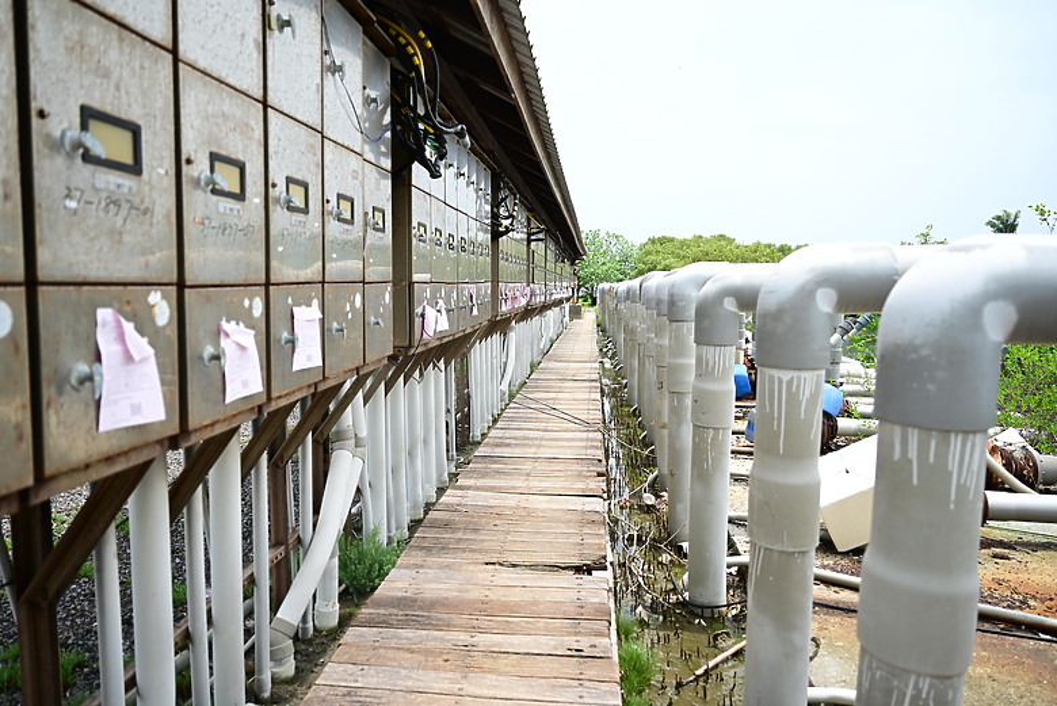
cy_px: 353
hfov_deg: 73.7
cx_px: 528
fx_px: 705
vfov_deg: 53.2
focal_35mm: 24
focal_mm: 24
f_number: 3.2
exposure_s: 1/800
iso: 100
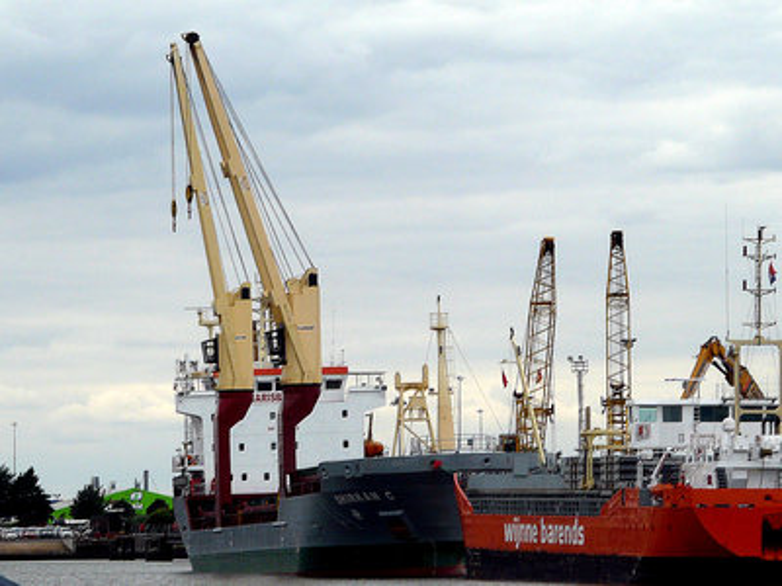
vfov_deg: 5.4
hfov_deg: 7.3
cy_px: 293
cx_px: 391
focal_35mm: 273
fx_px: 6167
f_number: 5.6
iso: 100
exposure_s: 1/500
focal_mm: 28.1
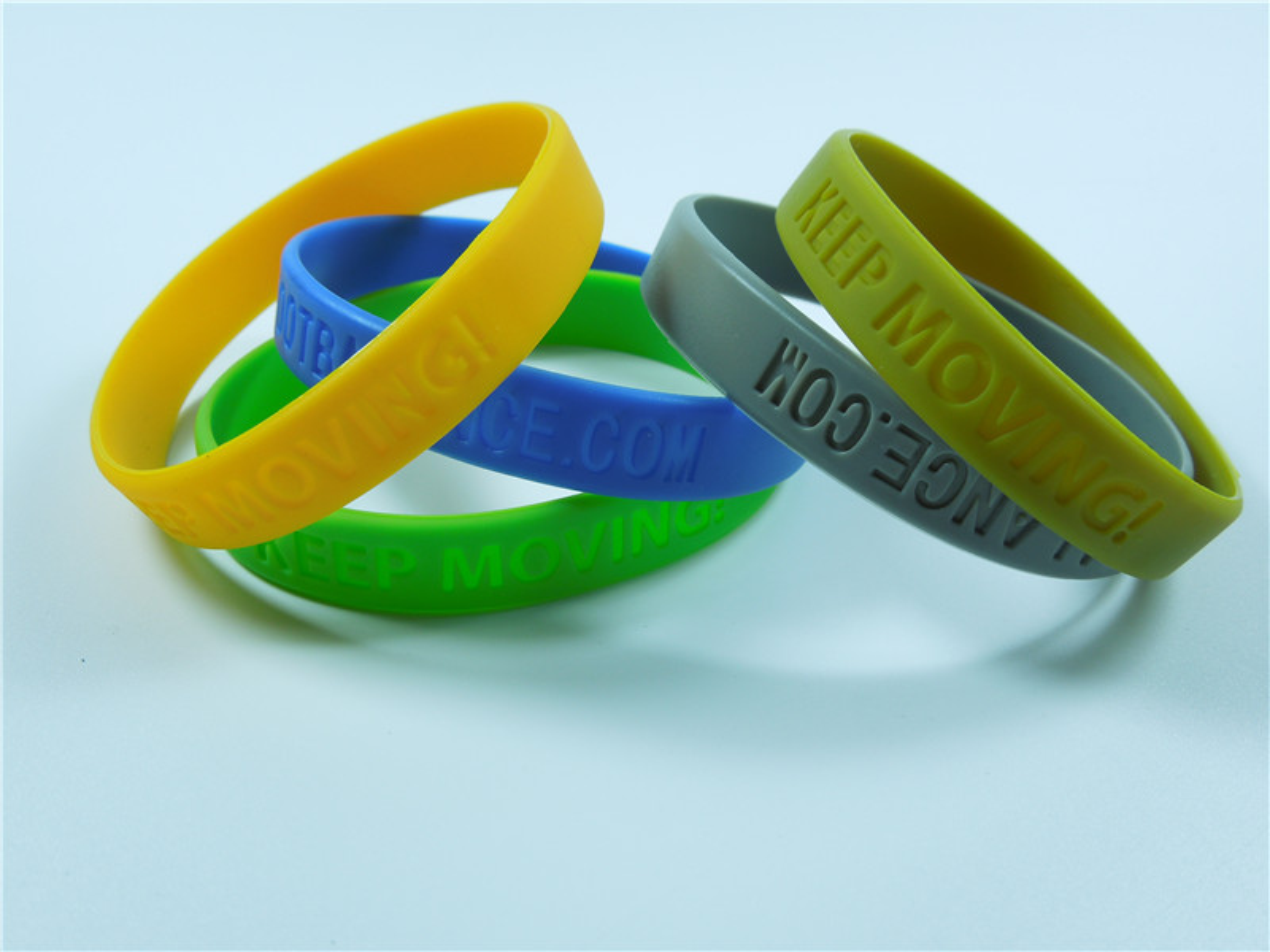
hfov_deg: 52.6
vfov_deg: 40.7
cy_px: 476
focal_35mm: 35
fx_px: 1284
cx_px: 635
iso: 100
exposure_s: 1/80
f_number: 3.7
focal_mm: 6.3
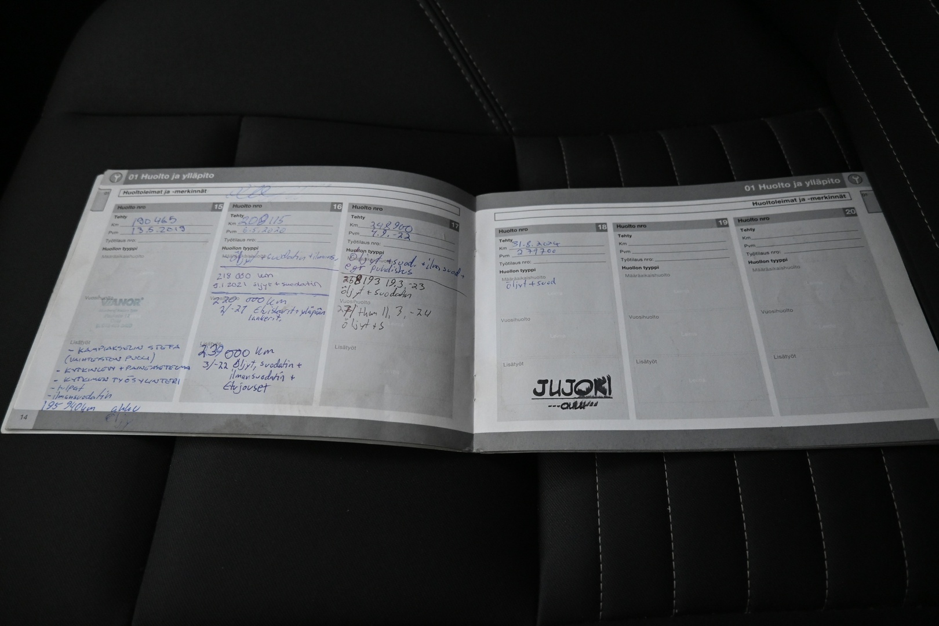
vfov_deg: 53.1
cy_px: 313
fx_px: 626
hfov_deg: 73.7
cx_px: 470
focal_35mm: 24
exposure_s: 1/25
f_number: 3.5
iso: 2000
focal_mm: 16
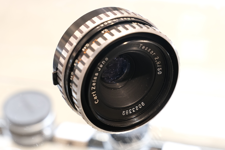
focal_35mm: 75
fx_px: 469
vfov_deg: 18.2
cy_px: 75
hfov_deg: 27.0
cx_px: 112
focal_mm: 50
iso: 1600
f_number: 5.6
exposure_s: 1/50
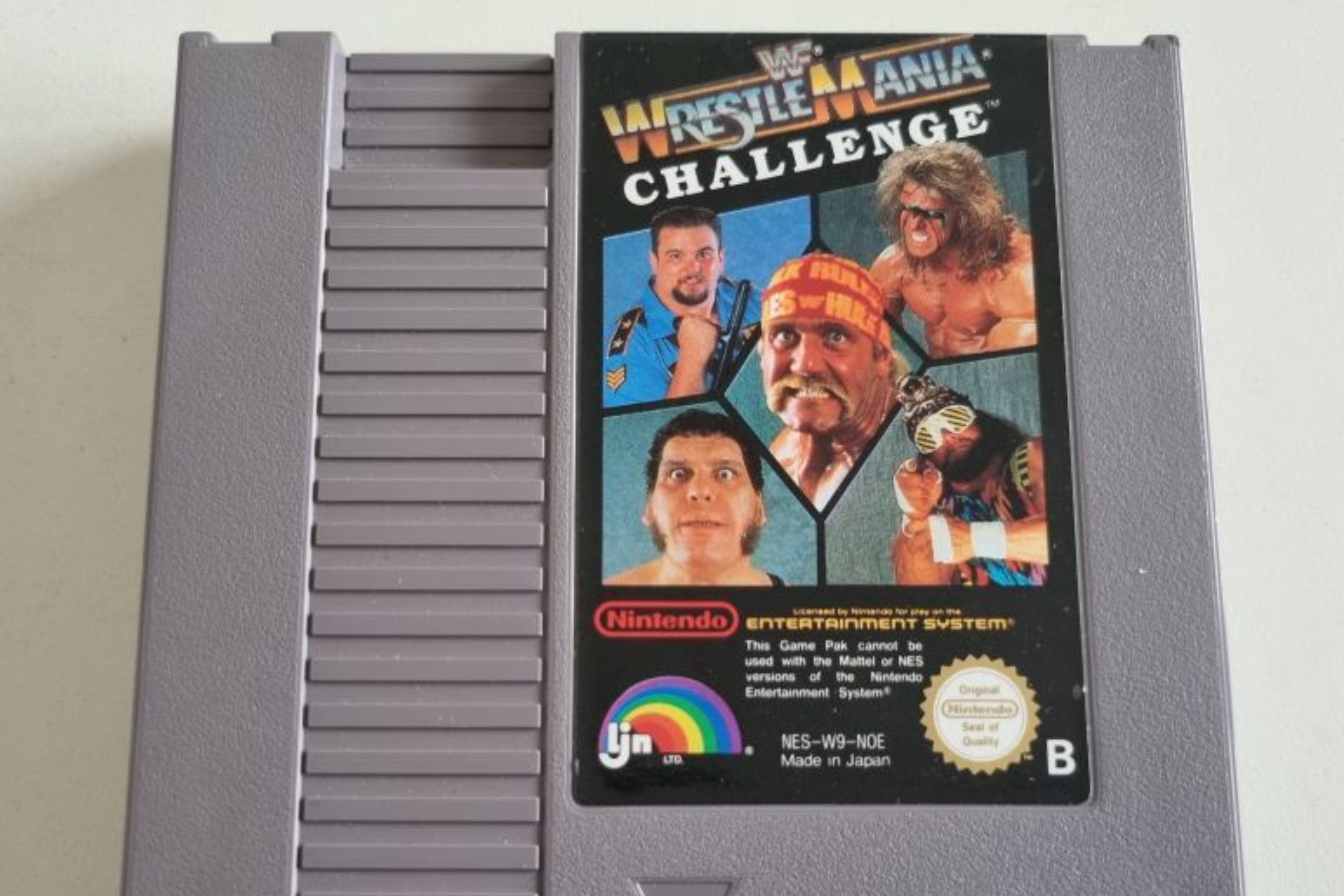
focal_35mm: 35
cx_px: 661
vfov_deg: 37.3
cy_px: 621
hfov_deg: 54.4
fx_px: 1306
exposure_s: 1/100
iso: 200
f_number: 1.8
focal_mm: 5.4
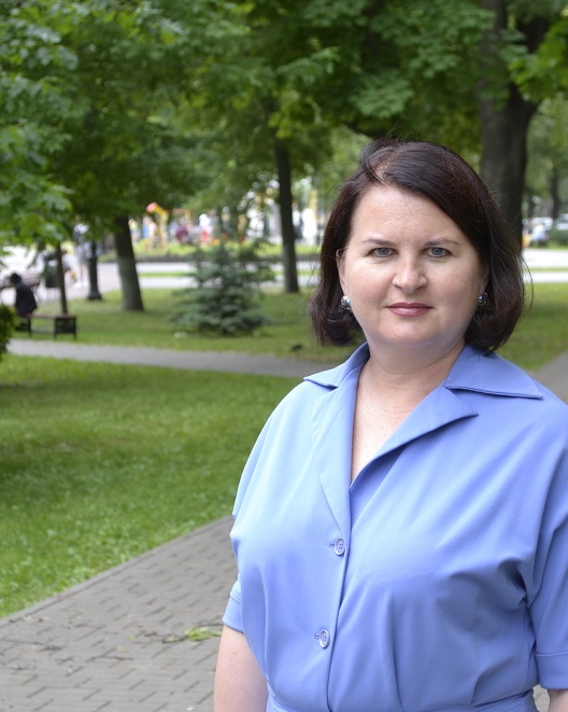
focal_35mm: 98
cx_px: 321
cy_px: 354
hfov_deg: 15.7
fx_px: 2061
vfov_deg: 19.6
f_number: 5.3
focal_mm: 46
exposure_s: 1/125
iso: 250
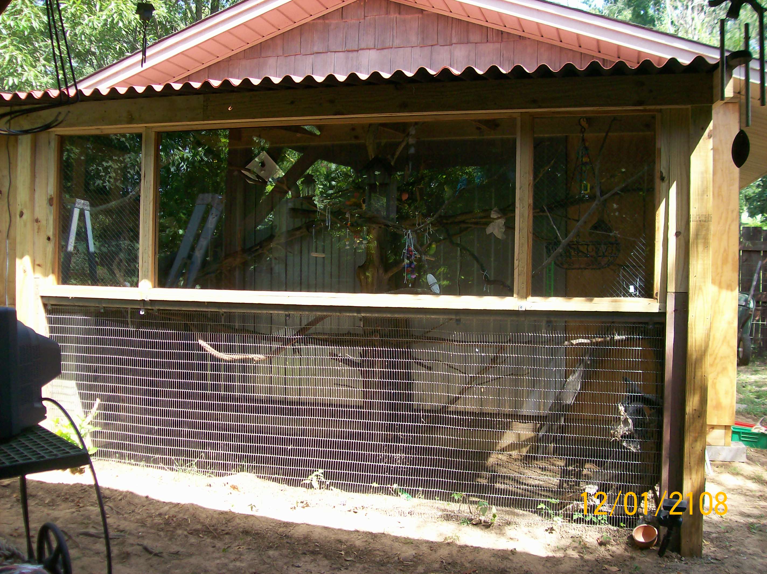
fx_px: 797
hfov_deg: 51.4
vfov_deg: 39.6
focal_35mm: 36
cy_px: 287
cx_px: 384
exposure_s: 1/172
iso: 80
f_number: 2.7
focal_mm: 6
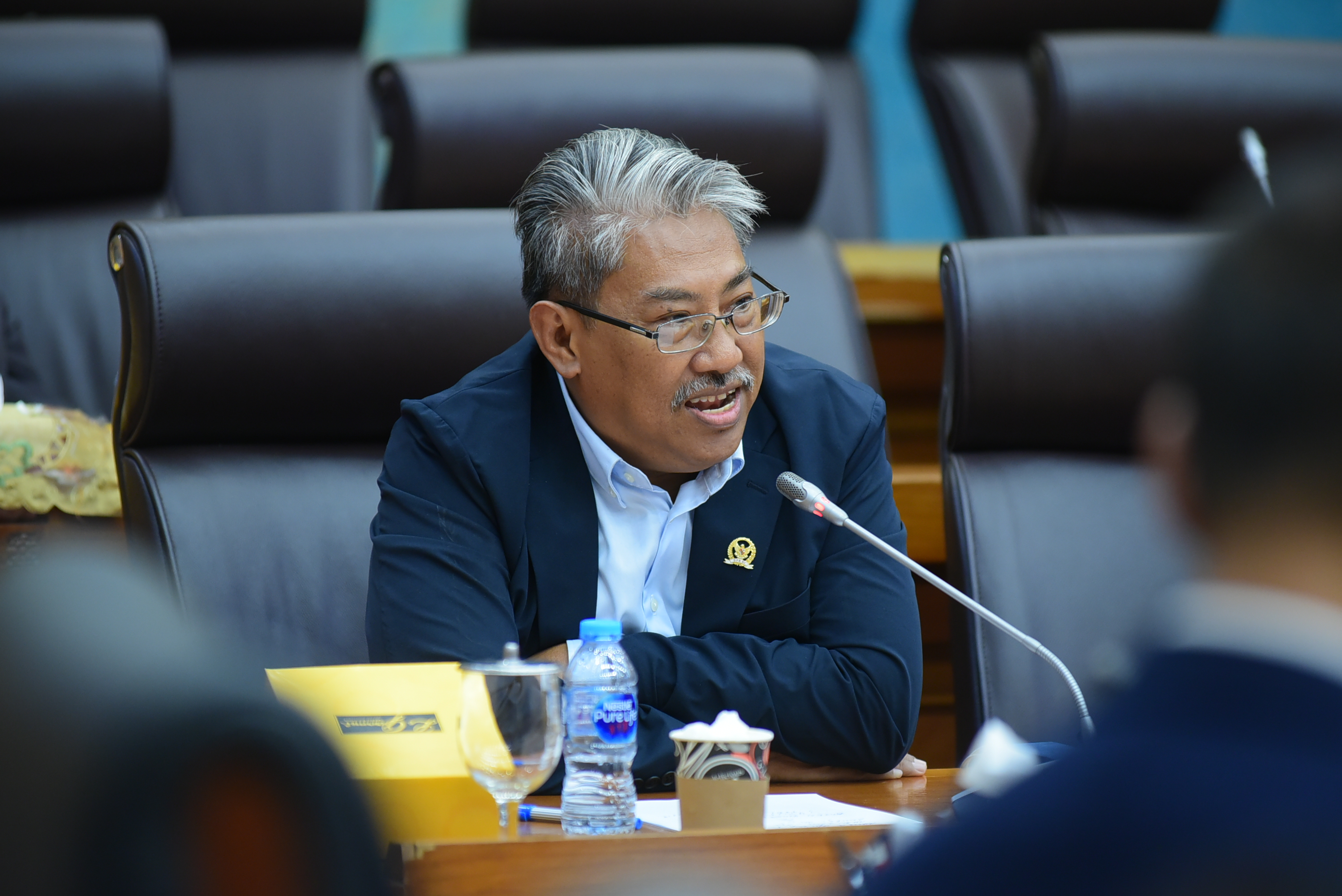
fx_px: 7458
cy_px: 448
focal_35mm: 200
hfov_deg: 10.3
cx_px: 671
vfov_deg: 6.9
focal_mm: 200
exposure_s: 1/200
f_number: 4
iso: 2500
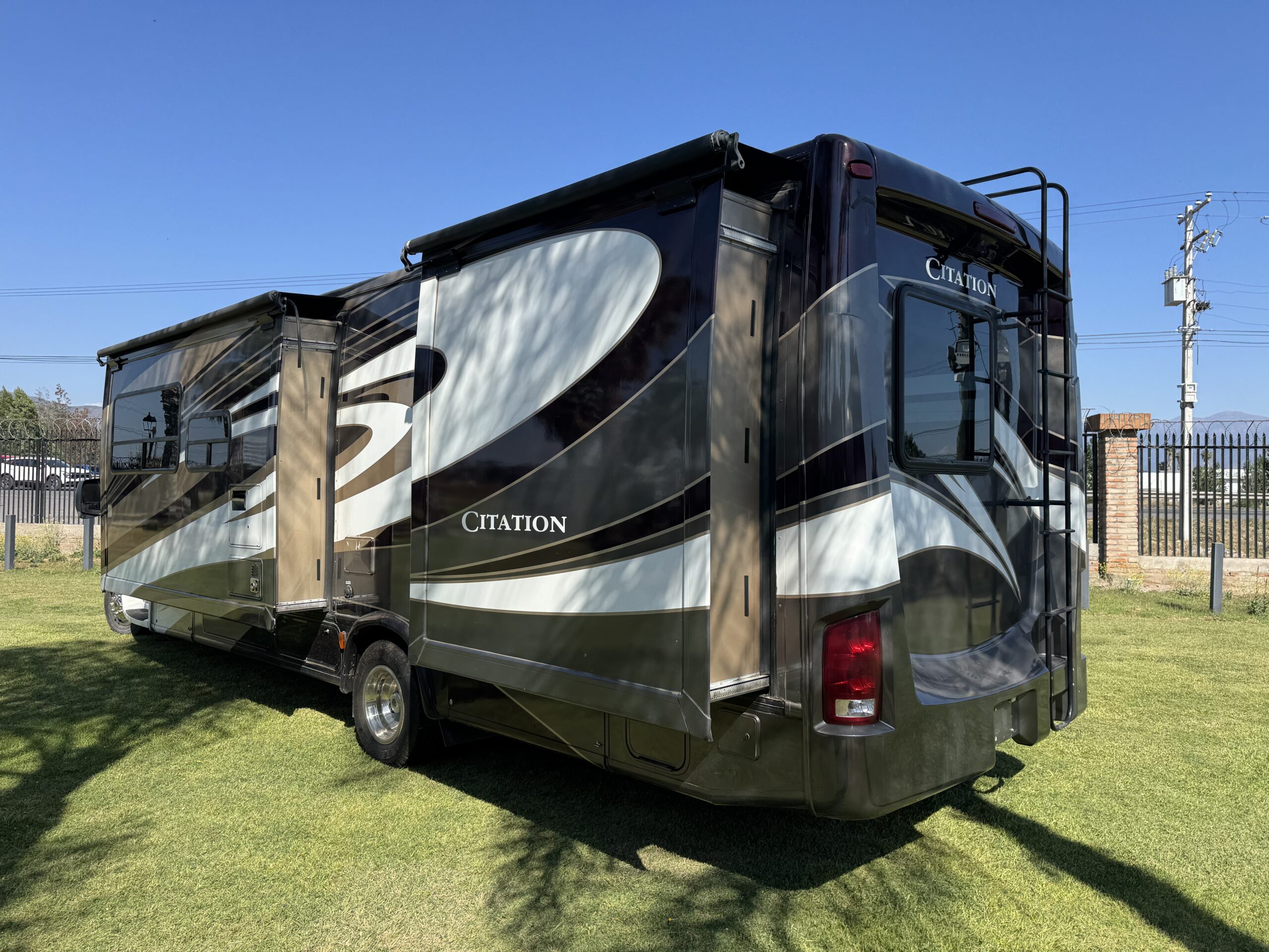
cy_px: 476
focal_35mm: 24
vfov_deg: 56.8
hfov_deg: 71.6
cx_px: 634
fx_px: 880
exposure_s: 1/2959
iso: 80
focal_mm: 6.76
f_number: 1.78
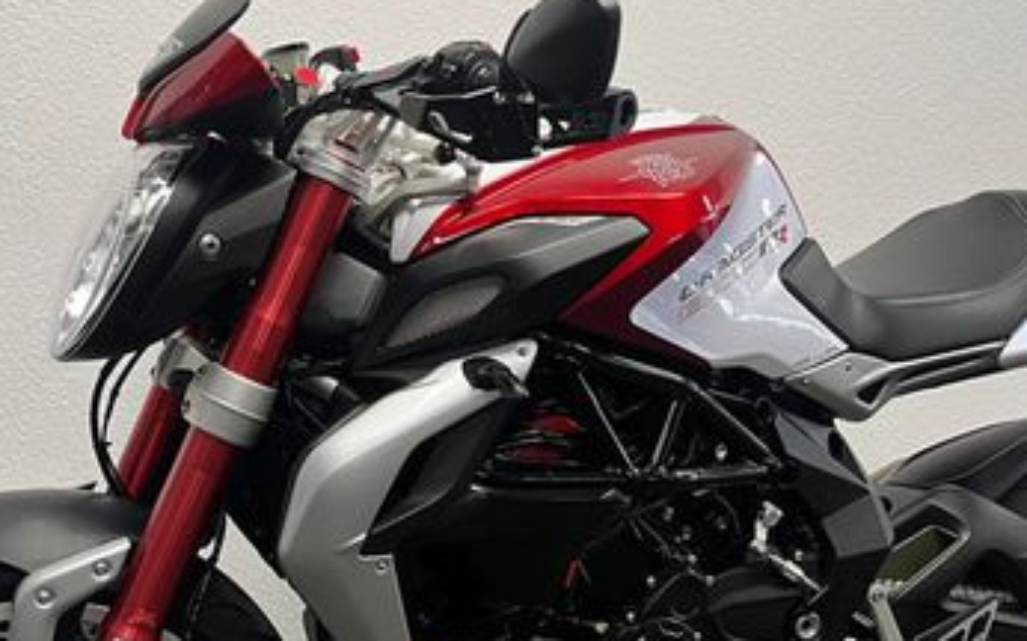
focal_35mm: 51
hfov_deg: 39.6
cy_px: 481
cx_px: 496
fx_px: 1427
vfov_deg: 25.0
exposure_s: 1/50
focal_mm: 5.1
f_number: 1.6
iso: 80
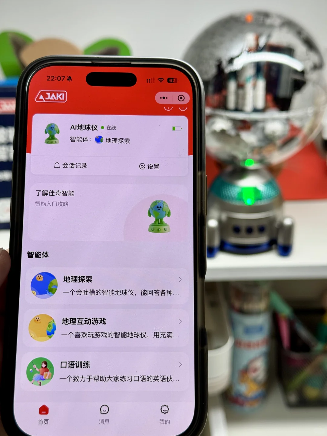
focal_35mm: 48
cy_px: 218
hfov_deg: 30.3
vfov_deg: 39.7
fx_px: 605
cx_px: 164
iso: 50
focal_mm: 6.76
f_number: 1.78
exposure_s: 1/100
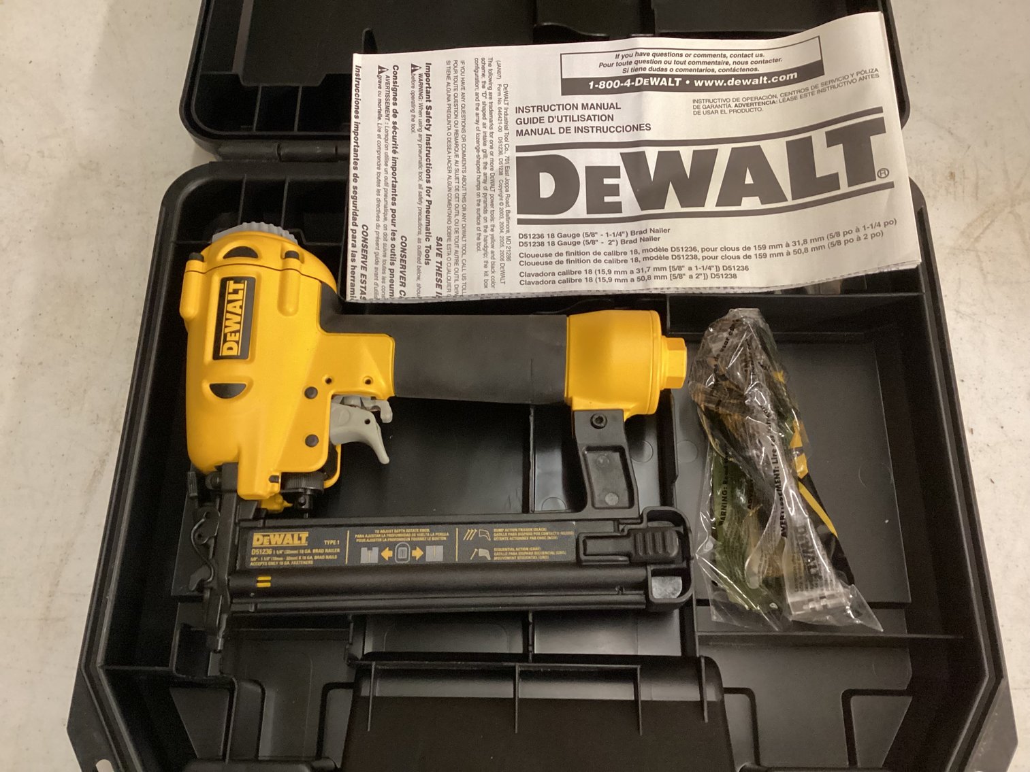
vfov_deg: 45.4
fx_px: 922
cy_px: 386
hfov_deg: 58.3
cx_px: 515
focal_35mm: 31
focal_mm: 3.3
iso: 400
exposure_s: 1/30
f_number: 2.4
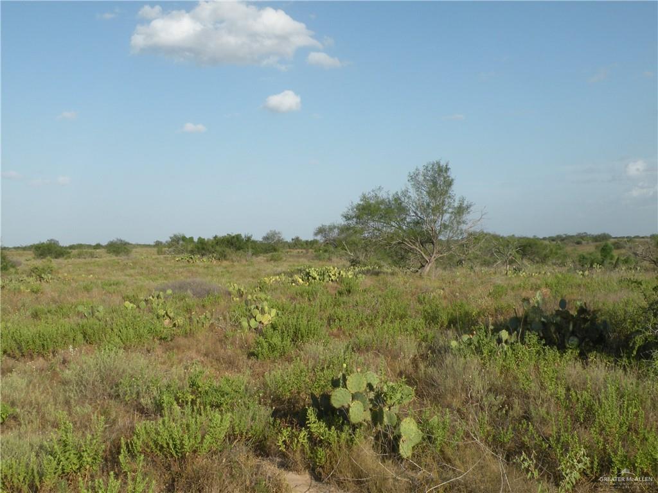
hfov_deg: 44.8
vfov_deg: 34.3
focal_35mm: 42
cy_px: 246
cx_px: 329
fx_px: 798
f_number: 6.3
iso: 64
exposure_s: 1/258
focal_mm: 7.4
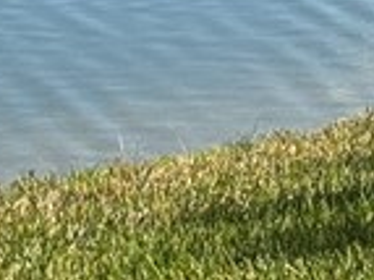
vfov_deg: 4.2
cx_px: 379
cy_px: -416
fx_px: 3714
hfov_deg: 5.8
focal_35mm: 344
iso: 64
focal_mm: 6.76
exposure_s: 1/4975
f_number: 1.78
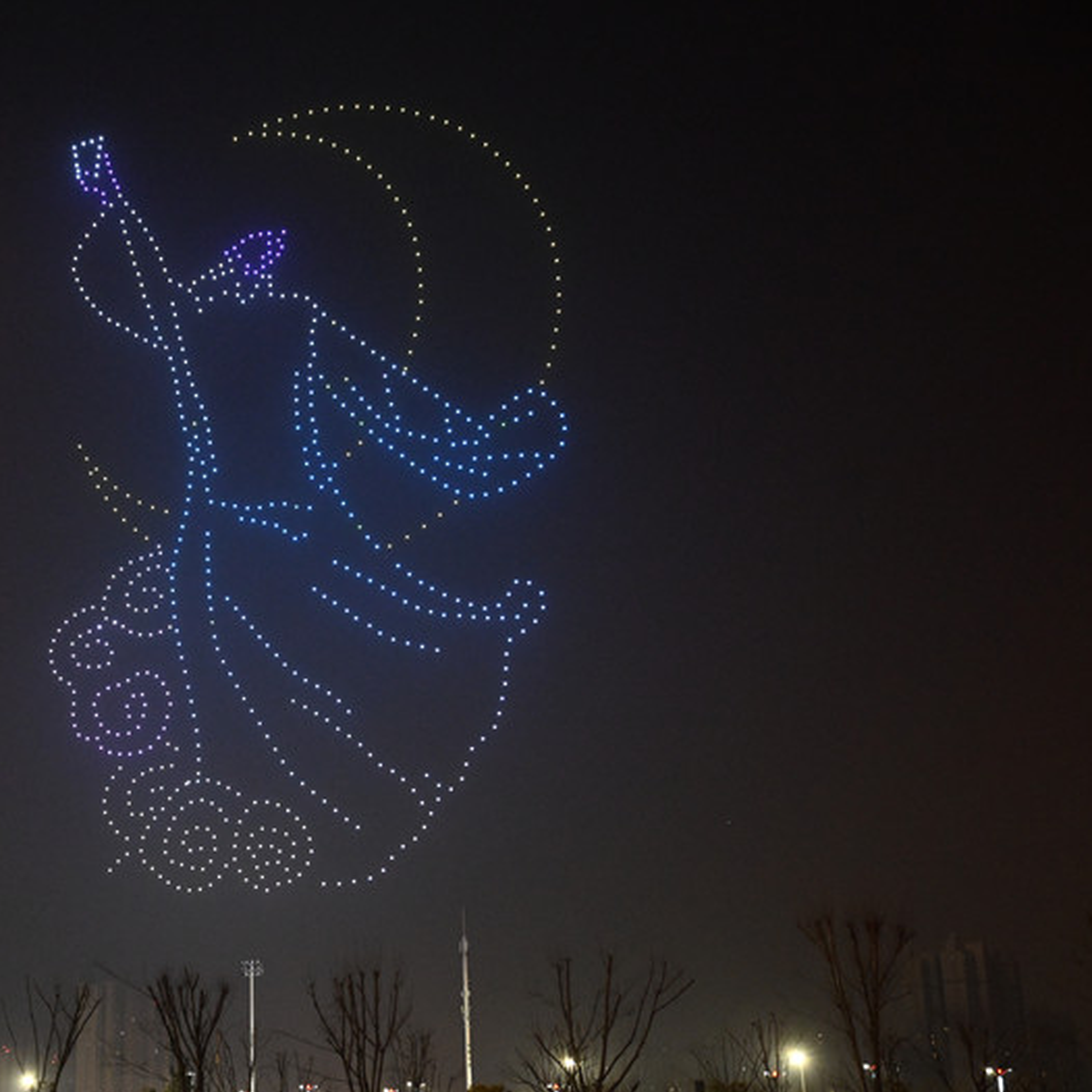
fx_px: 1785
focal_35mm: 50
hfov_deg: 33.0
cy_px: 576
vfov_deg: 34.0
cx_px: 212
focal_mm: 36
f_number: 2.8
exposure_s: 1/60
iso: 5000
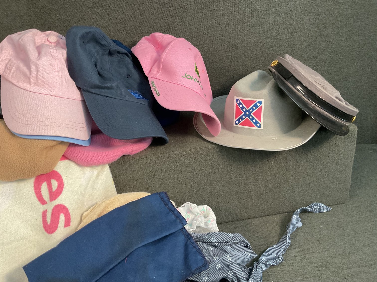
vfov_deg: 48.2
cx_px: 188
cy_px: 141
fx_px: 316
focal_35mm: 29
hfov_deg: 61.7
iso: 200
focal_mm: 3
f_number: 1.8
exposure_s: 1/60
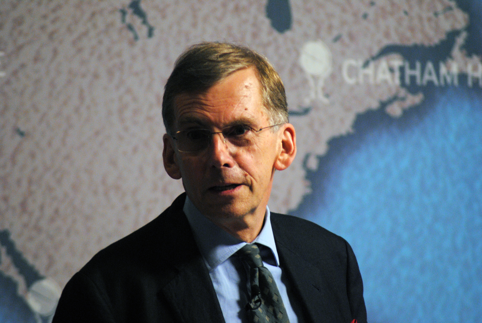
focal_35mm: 375
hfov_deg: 5.5
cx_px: 241
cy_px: 162
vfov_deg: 3.7
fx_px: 5027
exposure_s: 1/200
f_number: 5
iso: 800
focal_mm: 250
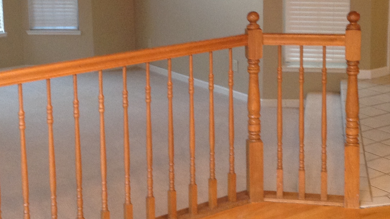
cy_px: 29
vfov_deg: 16.1
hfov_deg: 28.6
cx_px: 194
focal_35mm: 74
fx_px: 765
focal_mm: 4.28
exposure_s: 1/15
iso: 160
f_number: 2.4
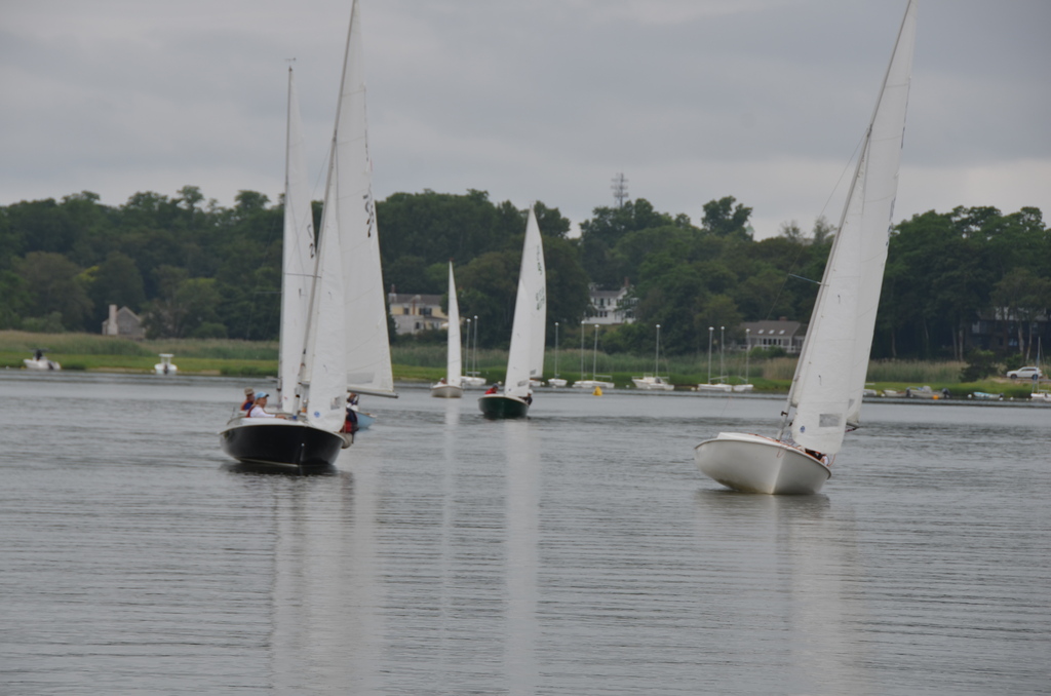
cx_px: 526
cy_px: 348
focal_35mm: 180
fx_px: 5244
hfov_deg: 11.4
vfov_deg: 7.6
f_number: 8
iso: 110
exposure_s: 1/250
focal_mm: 120
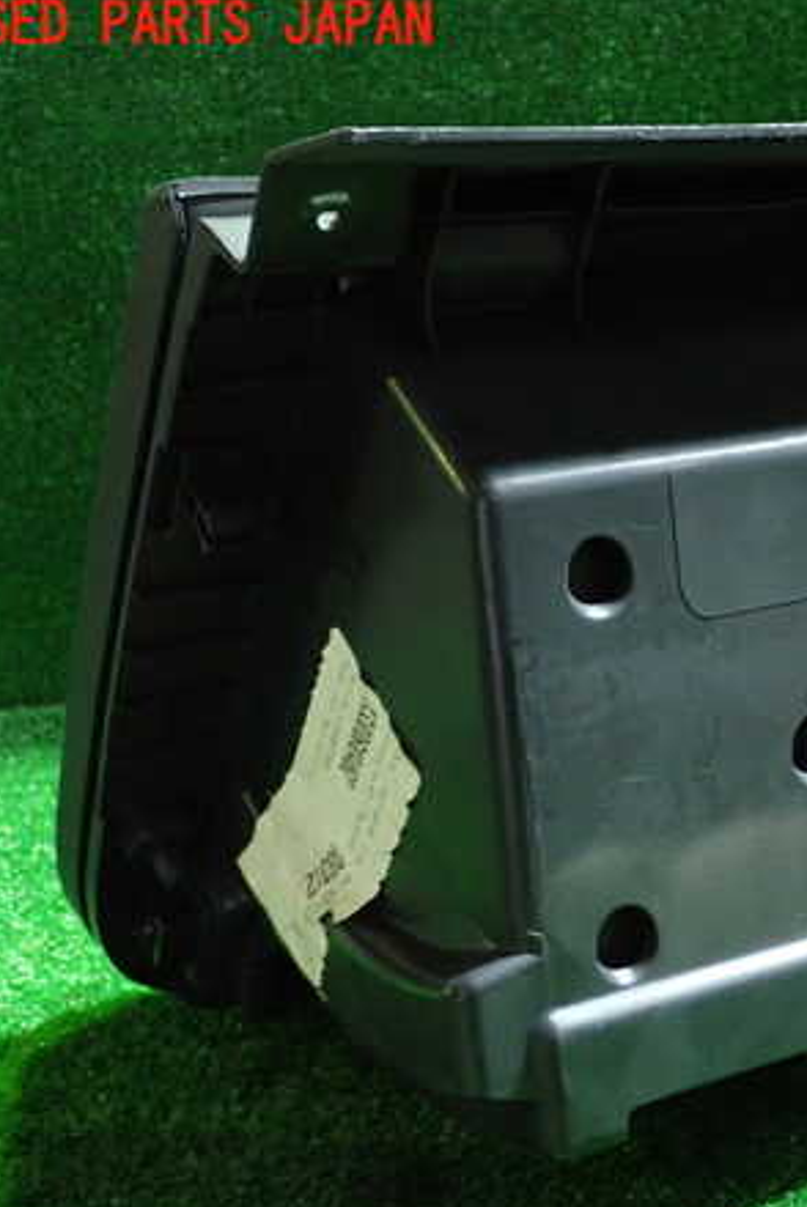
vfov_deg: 38.9
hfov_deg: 25.5
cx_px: 758
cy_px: 609
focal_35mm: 51
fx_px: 1712
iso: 800
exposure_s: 1/40
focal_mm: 6.37
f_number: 2.5
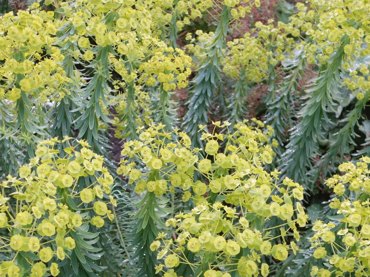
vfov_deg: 16.4
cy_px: 242
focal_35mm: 89
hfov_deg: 22.0
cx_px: 167
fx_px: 951
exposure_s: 1/60
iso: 200
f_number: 3.2
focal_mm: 18.66
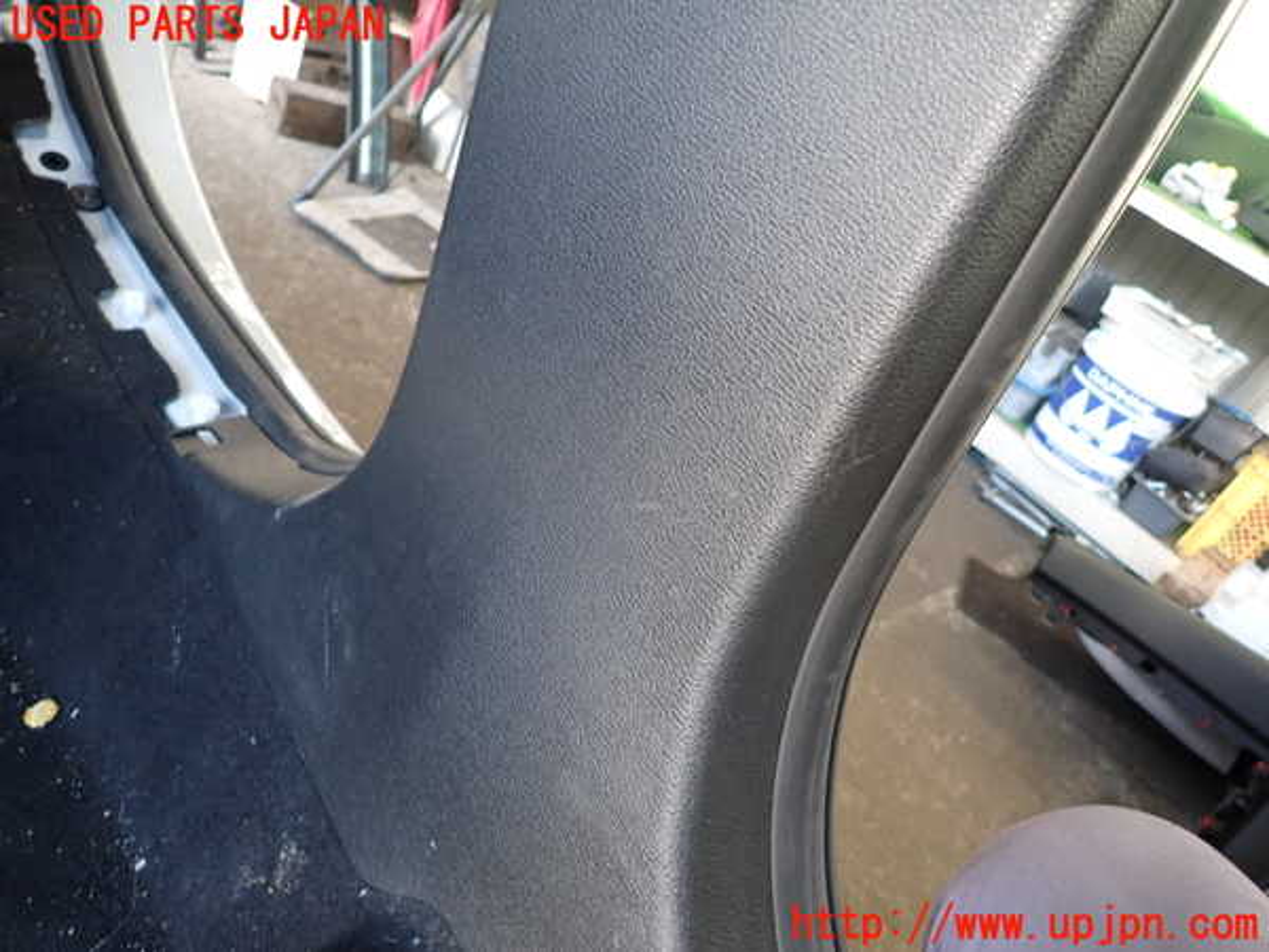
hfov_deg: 69.4
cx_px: 634
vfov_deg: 54.9
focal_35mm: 25
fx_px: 916
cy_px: 476
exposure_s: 1/80
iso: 200
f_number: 2
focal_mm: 4.5
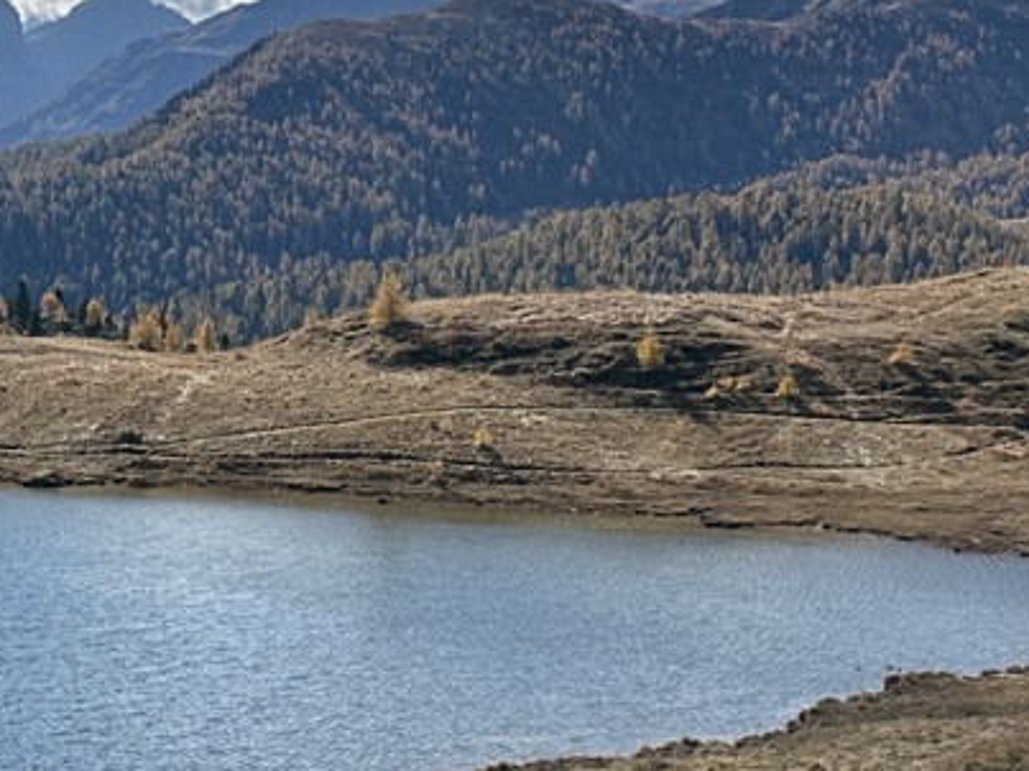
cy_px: 243
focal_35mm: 122
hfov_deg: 16.0
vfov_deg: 12.1
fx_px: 3626
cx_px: 186
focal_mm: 6.86
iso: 64
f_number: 1.78
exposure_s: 1/9804
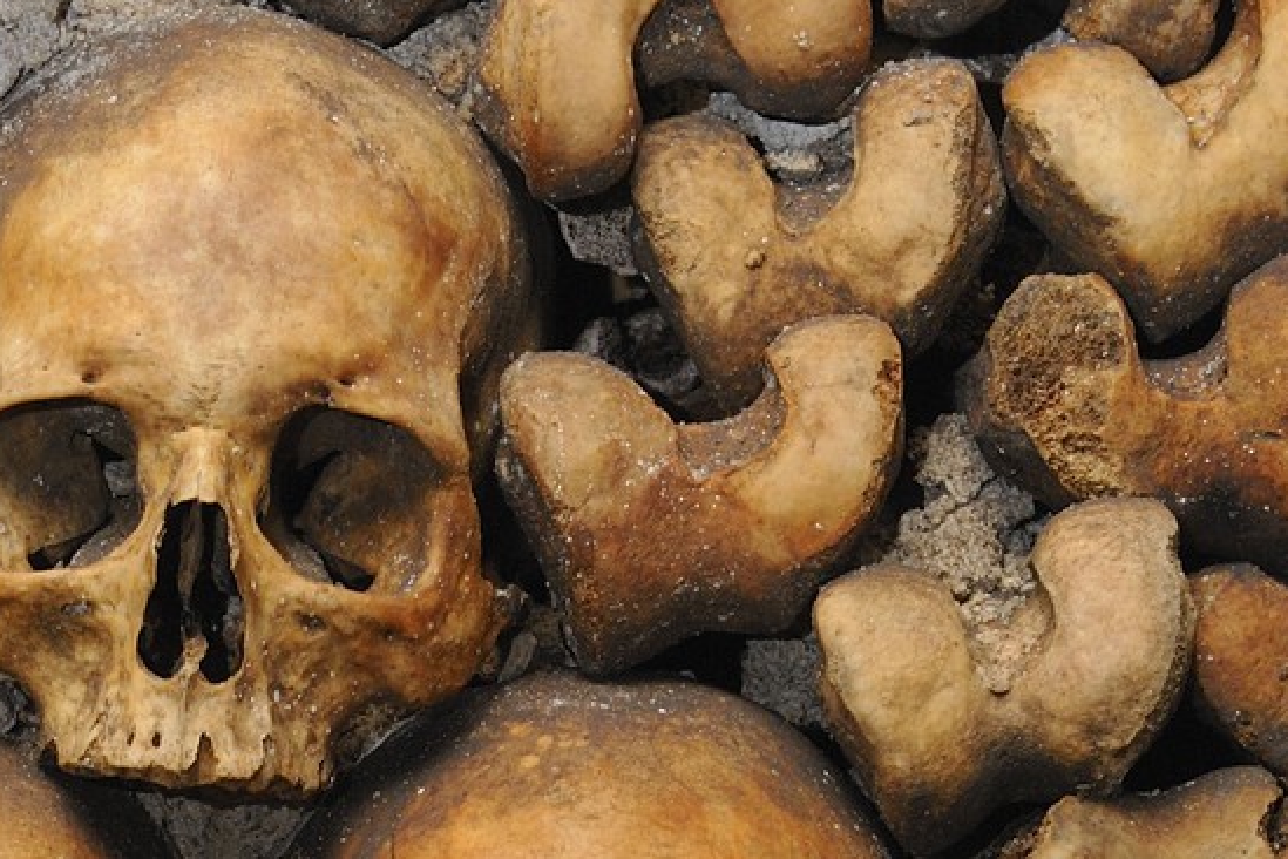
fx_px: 5831
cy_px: 1800
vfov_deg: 8.0
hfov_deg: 12.5
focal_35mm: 163
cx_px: 171
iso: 400
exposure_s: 1/60
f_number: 9
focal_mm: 56
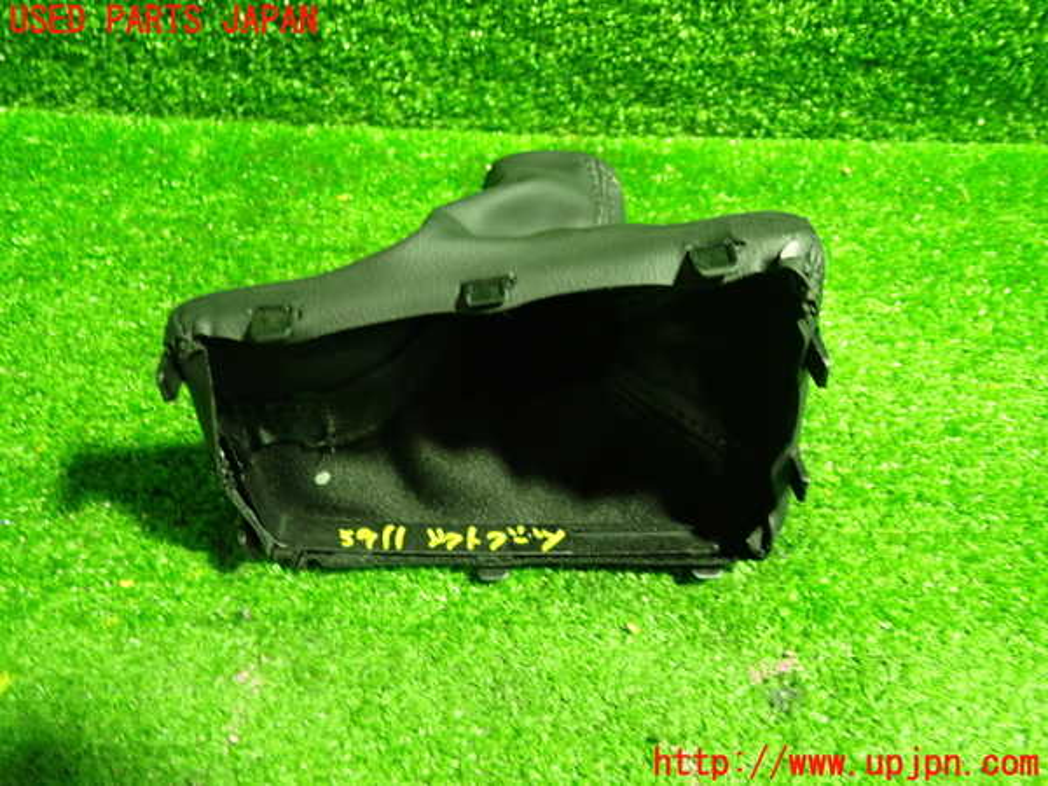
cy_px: 393
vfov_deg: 46.8
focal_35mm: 30
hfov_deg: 60.0
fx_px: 908
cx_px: 524
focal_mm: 5.4
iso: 800
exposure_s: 1/25
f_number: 2.3
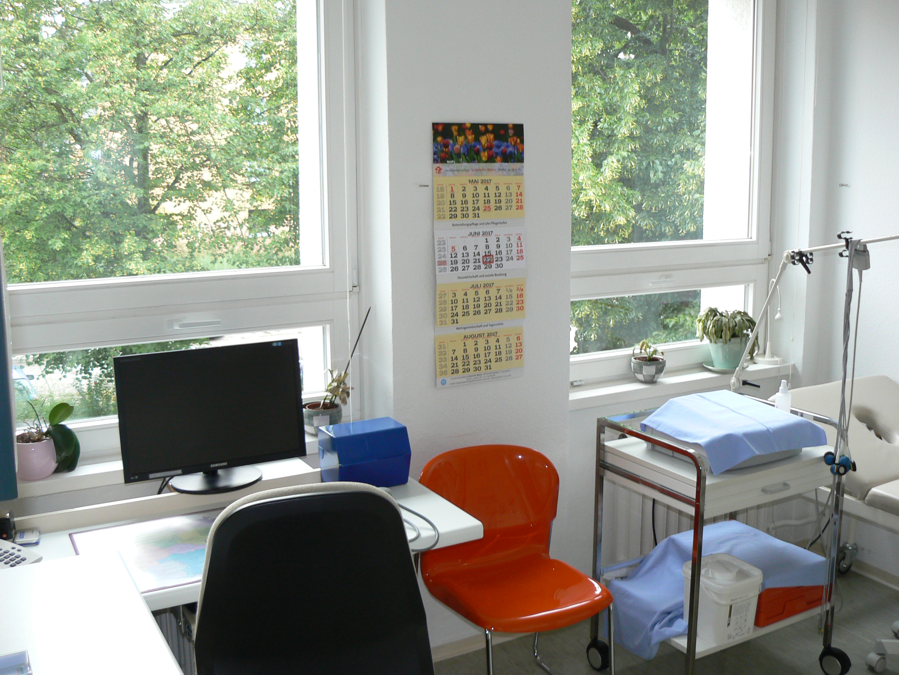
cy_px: 338
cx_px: 450
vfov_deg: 39.7
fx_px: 935
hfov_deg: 51.4
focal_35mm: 36
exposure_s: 1/30
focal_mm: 6
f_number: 2.8
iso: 100
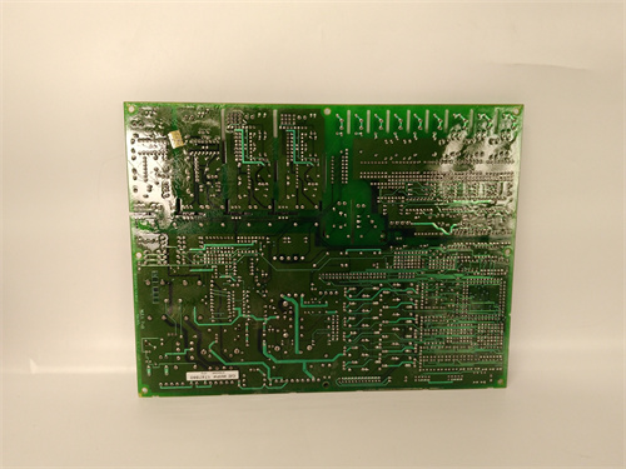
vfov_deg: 51.4
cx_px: 313
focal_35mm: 27
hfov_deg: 65.3
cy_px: 234
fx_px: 488
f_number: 2
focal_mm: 3.79
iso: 162
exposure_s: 1/33
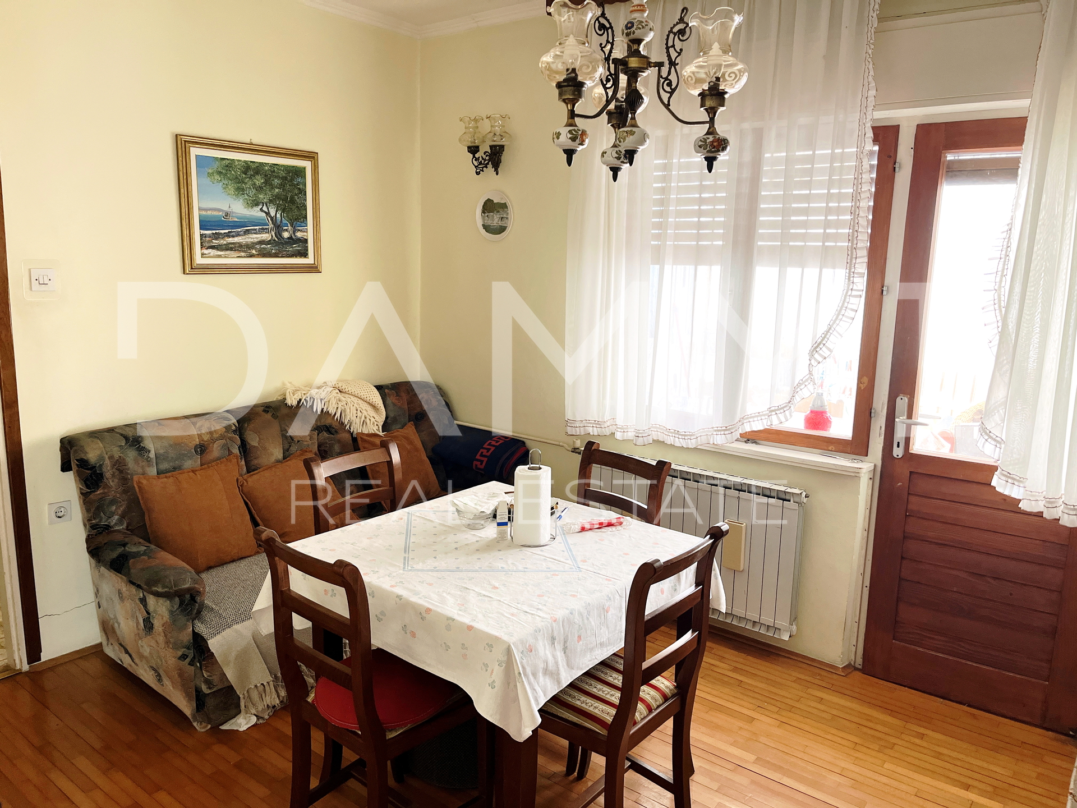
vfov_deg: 53.1
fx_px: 809
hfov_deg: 67.3
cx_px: 538
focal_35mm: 26
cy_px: 404
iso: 125
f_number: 1.6
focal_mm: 5.1
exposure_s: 1/102
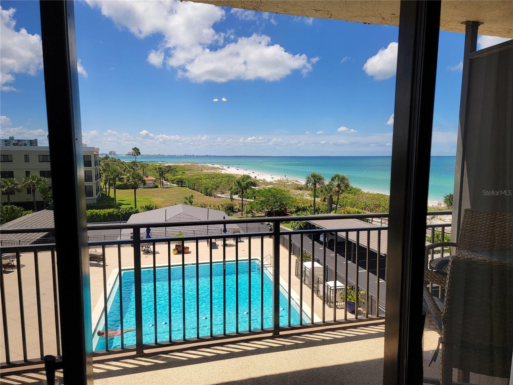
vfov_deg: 56.8
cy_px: 192
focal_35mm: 24
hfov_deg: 71.6
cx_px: 256
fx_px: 356
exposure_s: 1/453
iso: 16
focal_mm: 6.7
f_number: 1.8
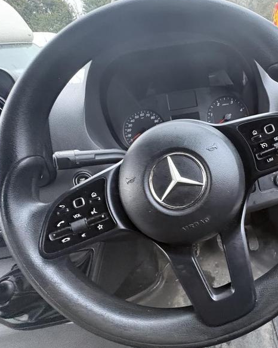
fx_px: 216
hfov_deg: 61.6
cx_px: 211
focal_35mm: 21
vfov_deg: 77.6
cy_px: 165
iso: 800
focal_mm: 2.22
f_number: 2.2
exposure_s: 1/51
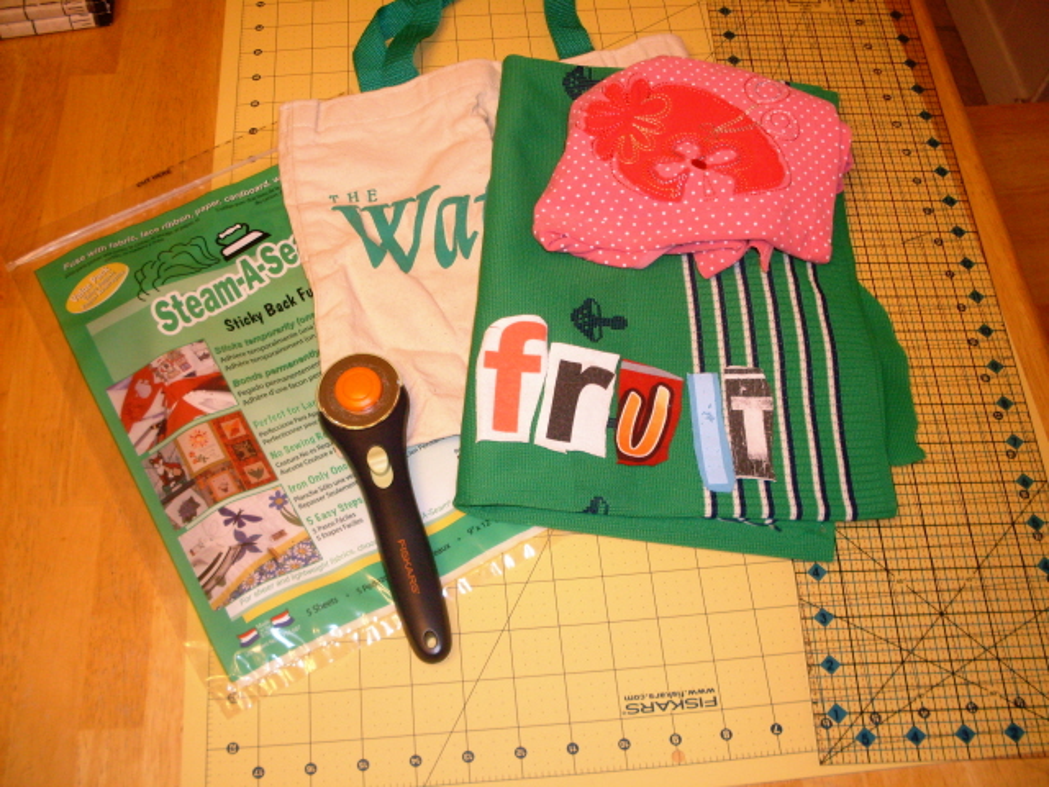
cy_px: 394
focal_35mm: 38
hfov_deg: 49.0
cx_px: 524
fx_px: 1152
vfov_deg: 37.7
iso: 100
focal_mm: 6.3
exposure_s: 1/45
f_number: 2.8
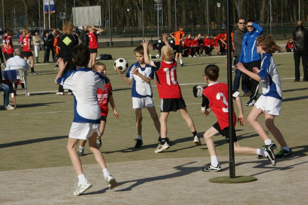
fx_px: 770
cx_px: 154
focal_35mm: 90
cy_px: 102
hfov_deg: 22.6
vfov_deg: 15.2
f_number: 16
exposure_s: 1/320
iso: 200
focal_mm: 60
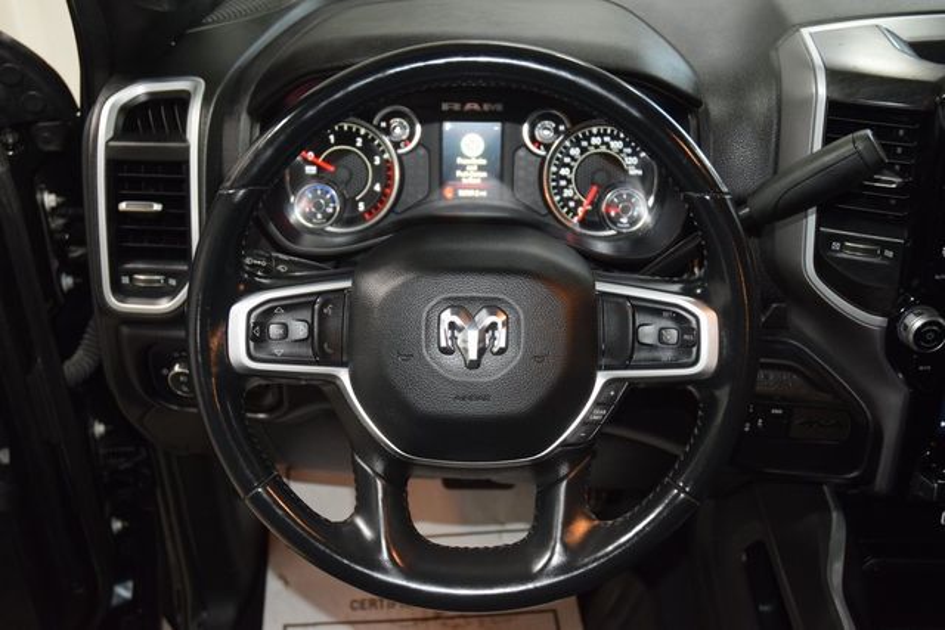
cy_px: 315
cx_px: 472
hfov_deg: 47.9
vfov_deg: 33.0
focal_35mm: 40
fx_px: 1063
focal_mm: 27
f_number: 3.8
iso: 1600
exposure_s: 1/60
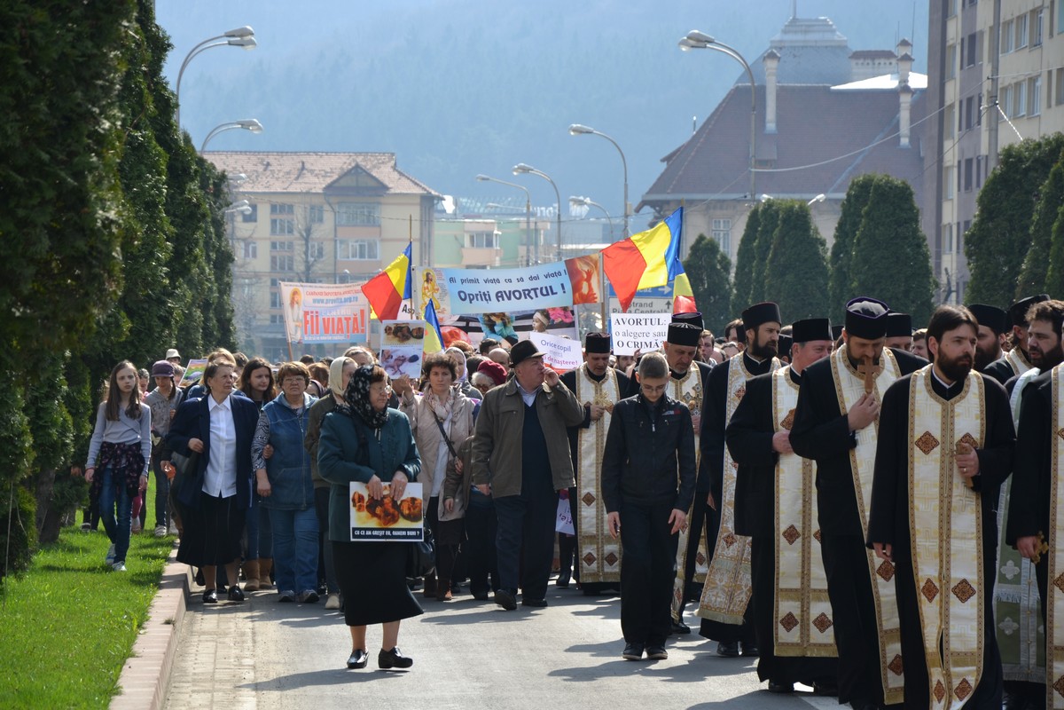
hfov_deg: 13.0
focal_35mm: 158
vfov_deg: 8.7
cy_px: 355
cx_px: 532
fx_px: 4655
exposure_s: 1/160
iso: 100
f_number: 6.3
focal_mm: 105
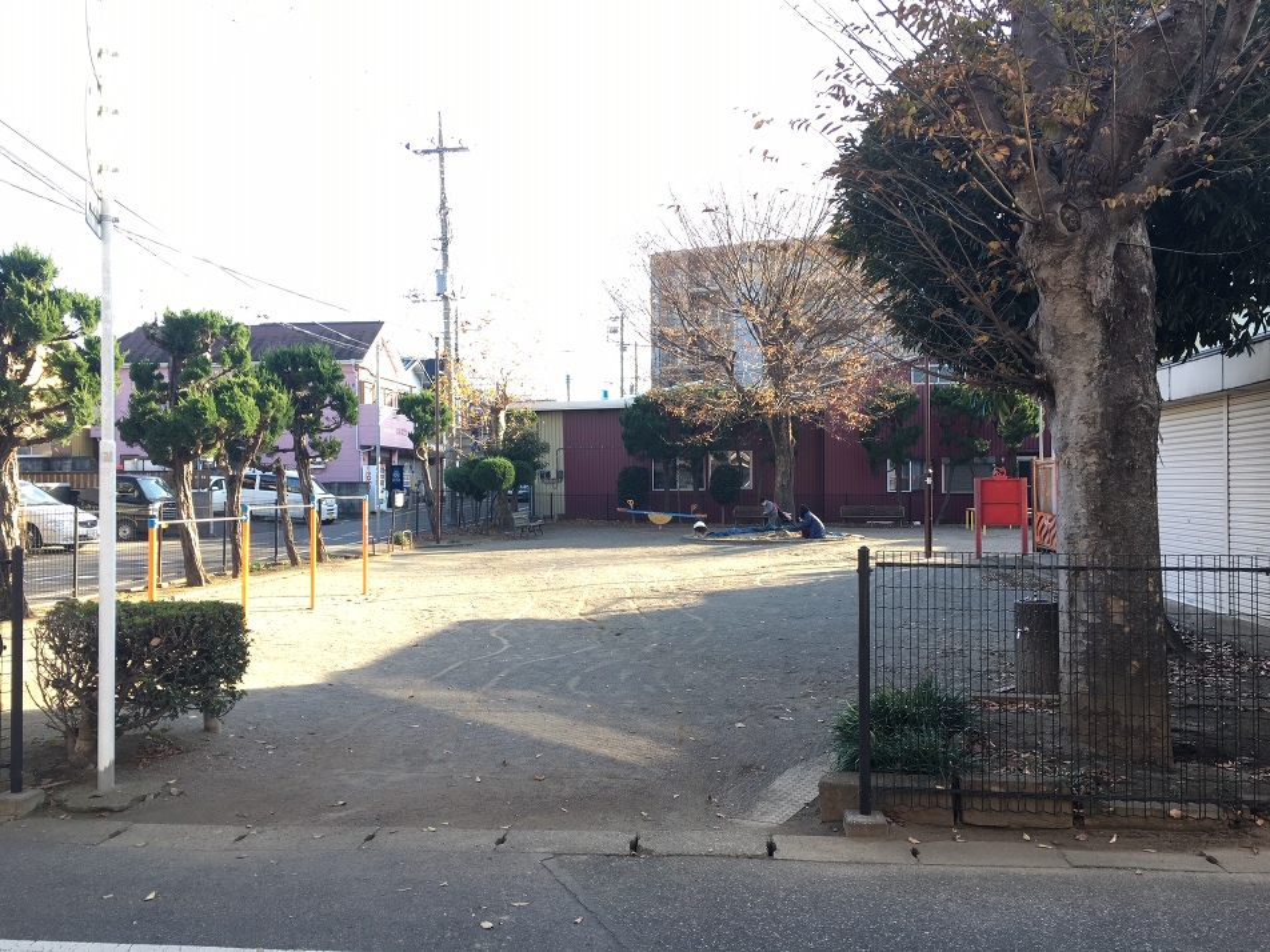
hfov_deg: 61.7
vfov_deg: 48.2
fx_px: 1064
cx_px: 635
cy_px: 476
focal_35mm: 29
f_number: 2.2
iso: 25
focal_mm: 4.15
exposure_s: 1/120
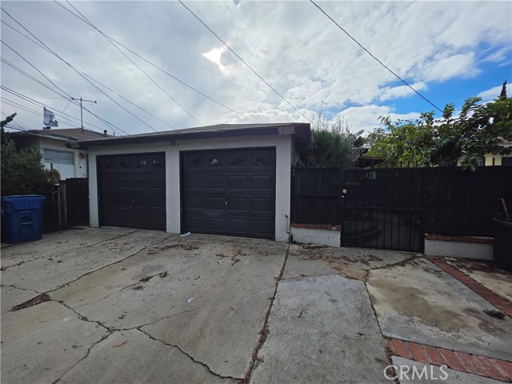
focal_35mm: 13
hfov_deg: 106.2
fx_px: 192
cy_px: 192
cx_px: 256
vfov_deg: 89.9
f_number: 1.9
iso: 40
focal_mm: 2.2
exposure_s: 1/2897
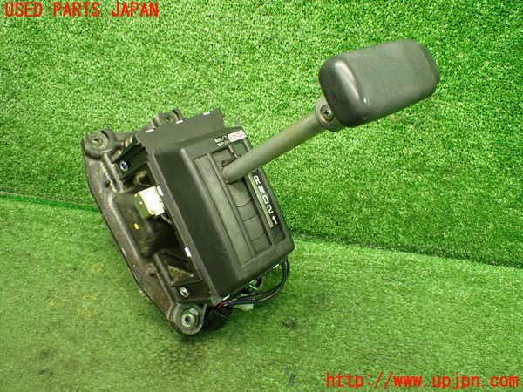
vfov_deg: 46.8
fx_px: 453
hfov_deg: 60.0
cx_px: 262
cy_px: 196
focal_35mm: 30
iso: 800
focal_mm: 5.4
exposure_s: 1/60
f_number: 2.3
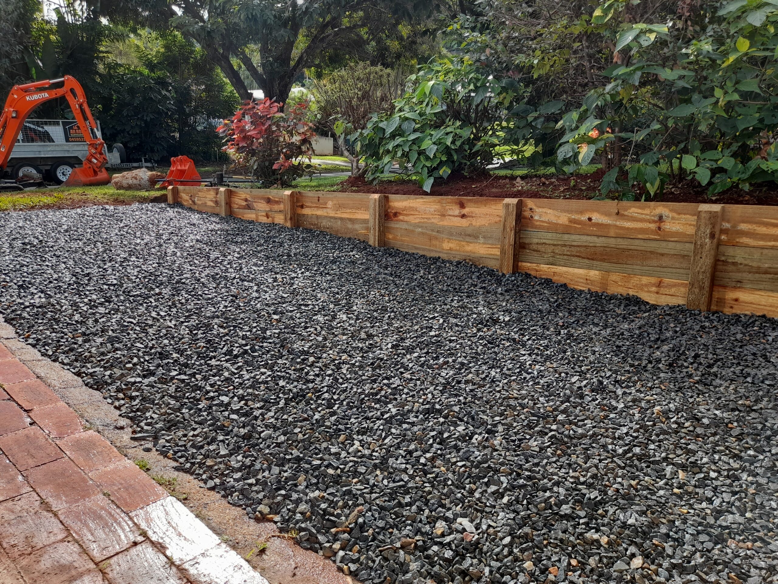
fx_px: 562
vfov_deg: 54.9
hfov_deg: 69.4
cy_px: 292
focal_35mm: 25
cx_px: 389
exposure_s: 1/231
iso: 20
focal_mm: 4.6
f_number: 2
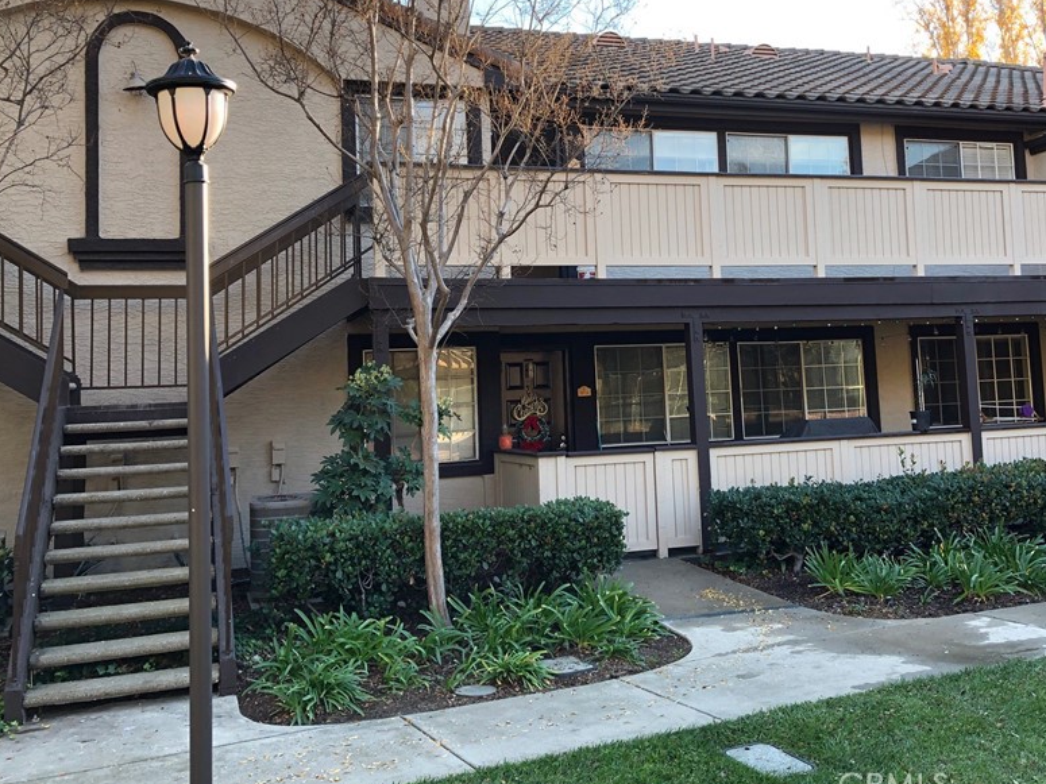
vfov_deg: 38.4
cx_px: 598
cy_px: 286
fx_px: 1118
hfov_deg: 50.0
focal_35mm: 37
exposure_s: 1/121
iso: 20
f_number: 1.8
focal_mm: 3.99
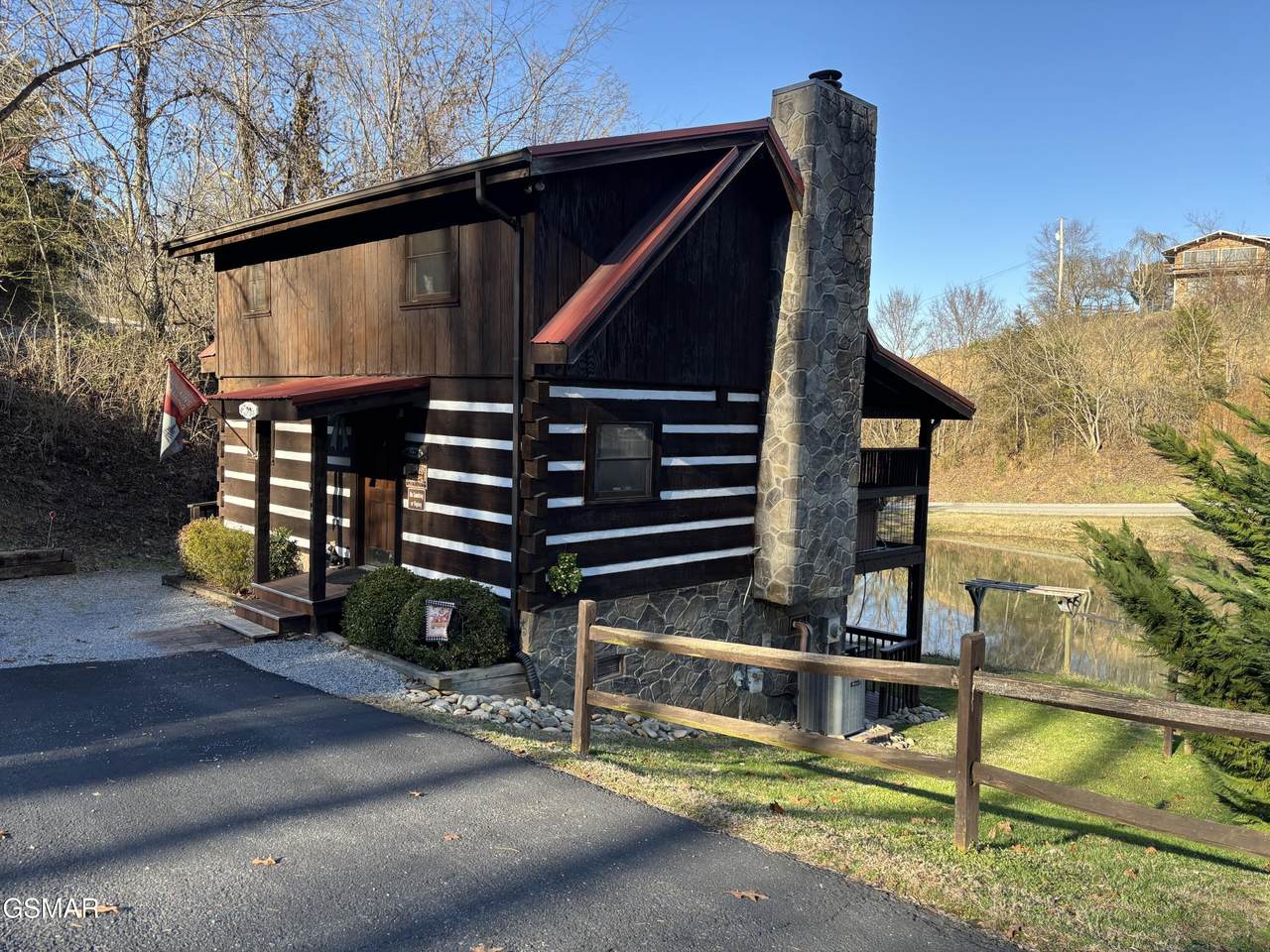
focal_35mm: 26
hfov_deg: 67.3
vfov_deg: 53.1
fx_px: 954
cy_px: 476
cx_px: 635
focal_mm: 5.96
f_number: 1.6
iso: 50
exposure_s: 1/618
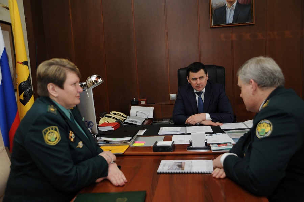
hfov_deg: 48.5
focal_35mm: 40
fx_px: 337
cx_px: 152
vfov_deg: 33.3
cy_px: 101
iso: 640
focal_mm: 40
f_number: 3.3
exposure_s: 1/200
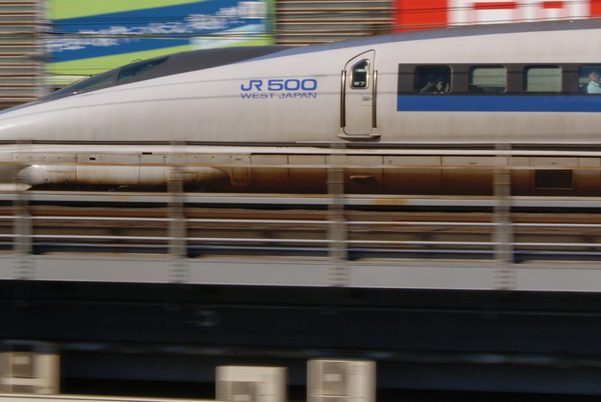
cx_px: 300
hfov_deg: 25.4
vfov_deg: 17.1
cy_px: 110
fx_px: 1333
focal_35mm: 80
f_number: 25
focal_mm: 35
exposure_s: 1/50
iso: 100
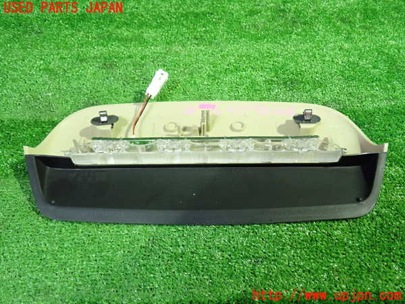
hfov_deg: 60.0
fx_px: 351
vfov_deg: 46.8
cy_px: 152
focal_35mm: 30
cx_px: 202
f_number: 2.3
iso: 640
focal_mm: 5.4
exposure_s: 1/30
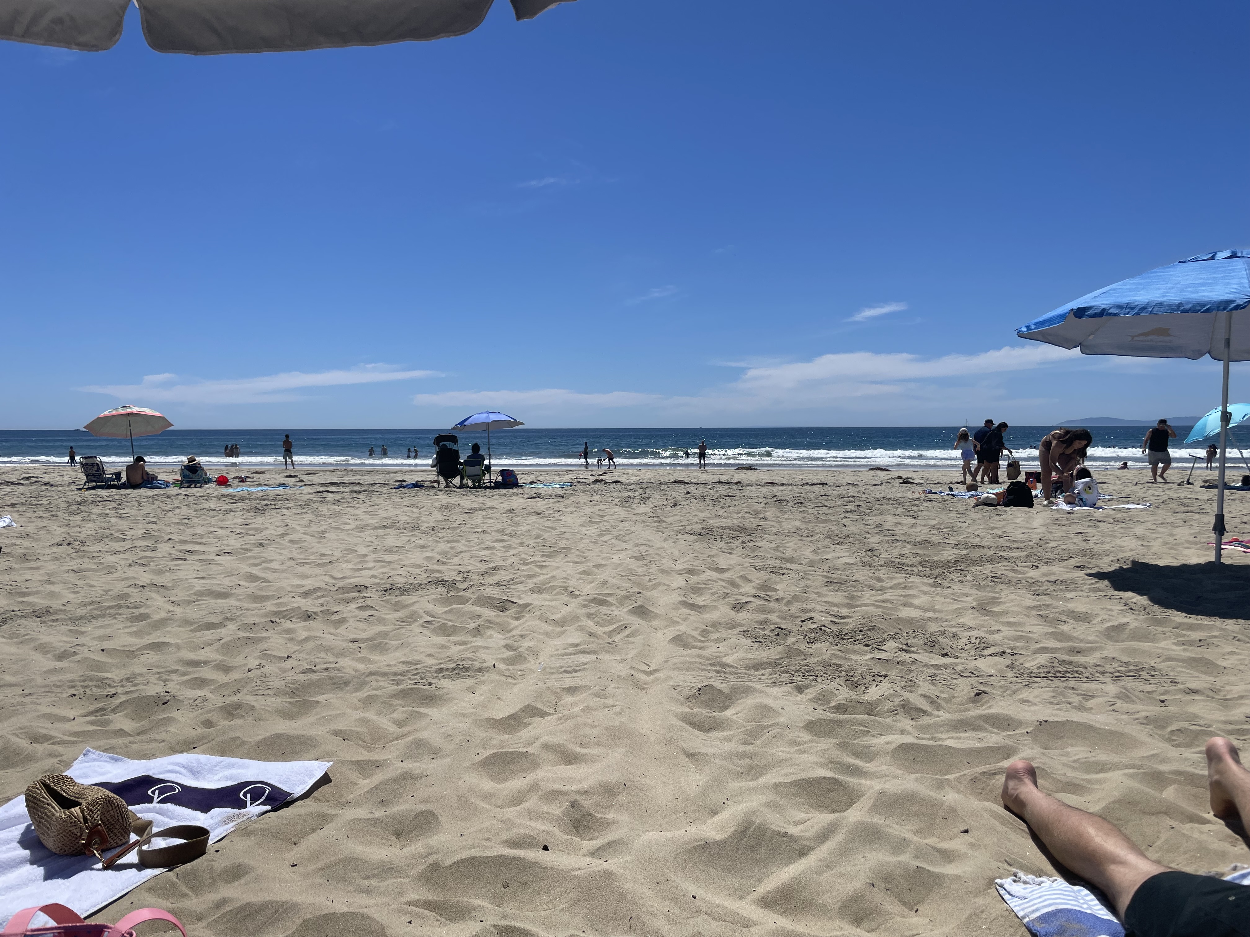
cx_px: 625
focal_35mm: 26
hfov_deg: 67.3
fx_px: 939
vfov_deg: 53.1
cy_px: 468
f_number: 1.6
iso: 32
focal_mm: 4.2
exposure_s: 1/9091
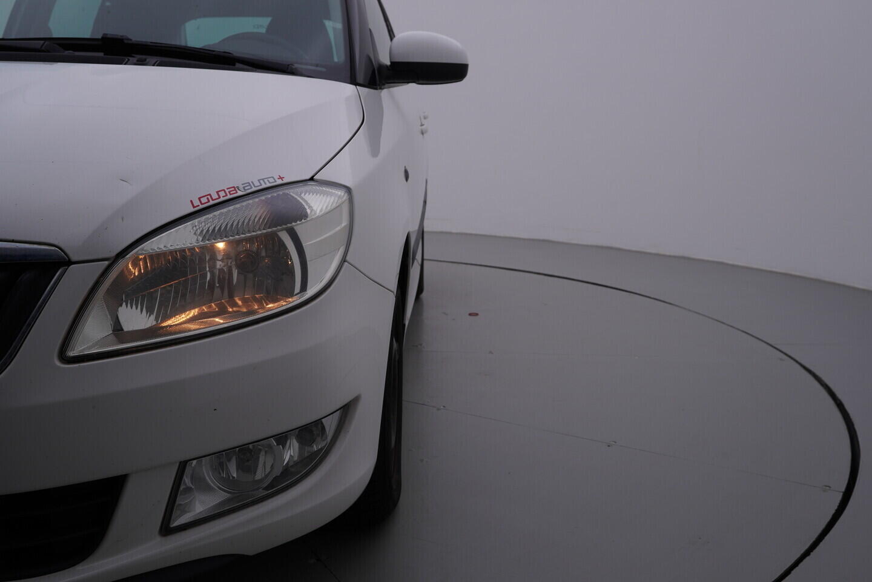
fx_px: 872
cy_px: 291
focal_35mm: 36
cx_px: 436
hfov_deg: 53.1
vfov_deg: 36.9
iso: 125
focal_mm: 24
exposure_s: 1/160
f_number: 5.6
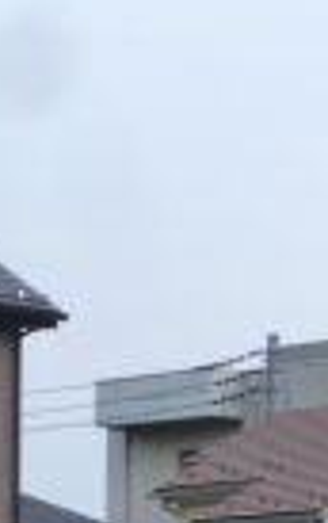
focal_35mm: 232
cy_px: 687
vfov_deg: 8.9
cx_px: 885
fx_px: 3308
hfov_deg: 5.4
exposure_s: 1/60
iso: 125
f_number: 3.9
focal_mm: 8.3
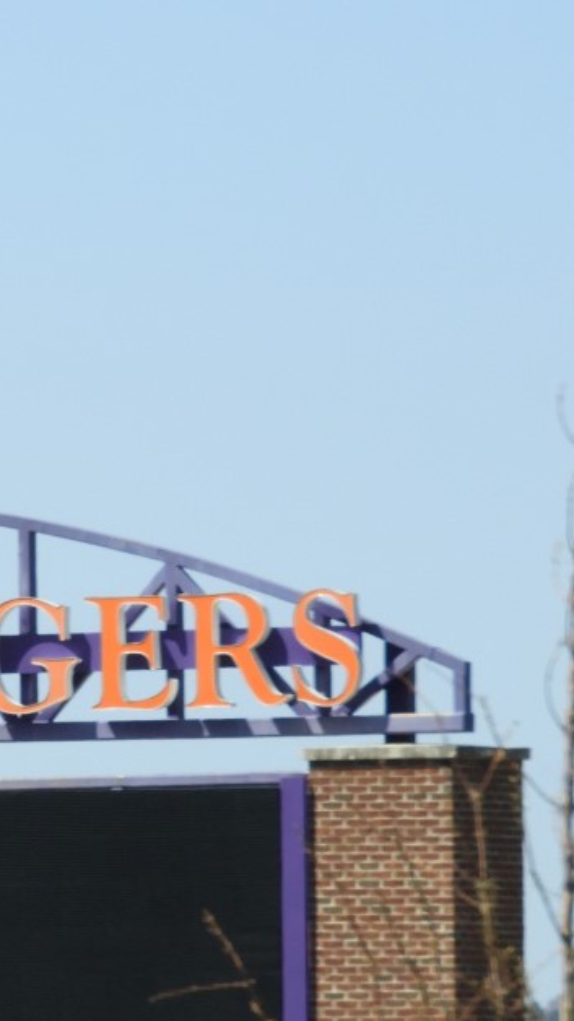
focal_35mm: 625
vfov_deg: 3.5
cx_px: -363
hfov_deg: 1.9
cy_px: 658
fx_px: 16920
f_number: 5.5
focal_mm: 44.8
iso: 100
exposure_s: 1/500
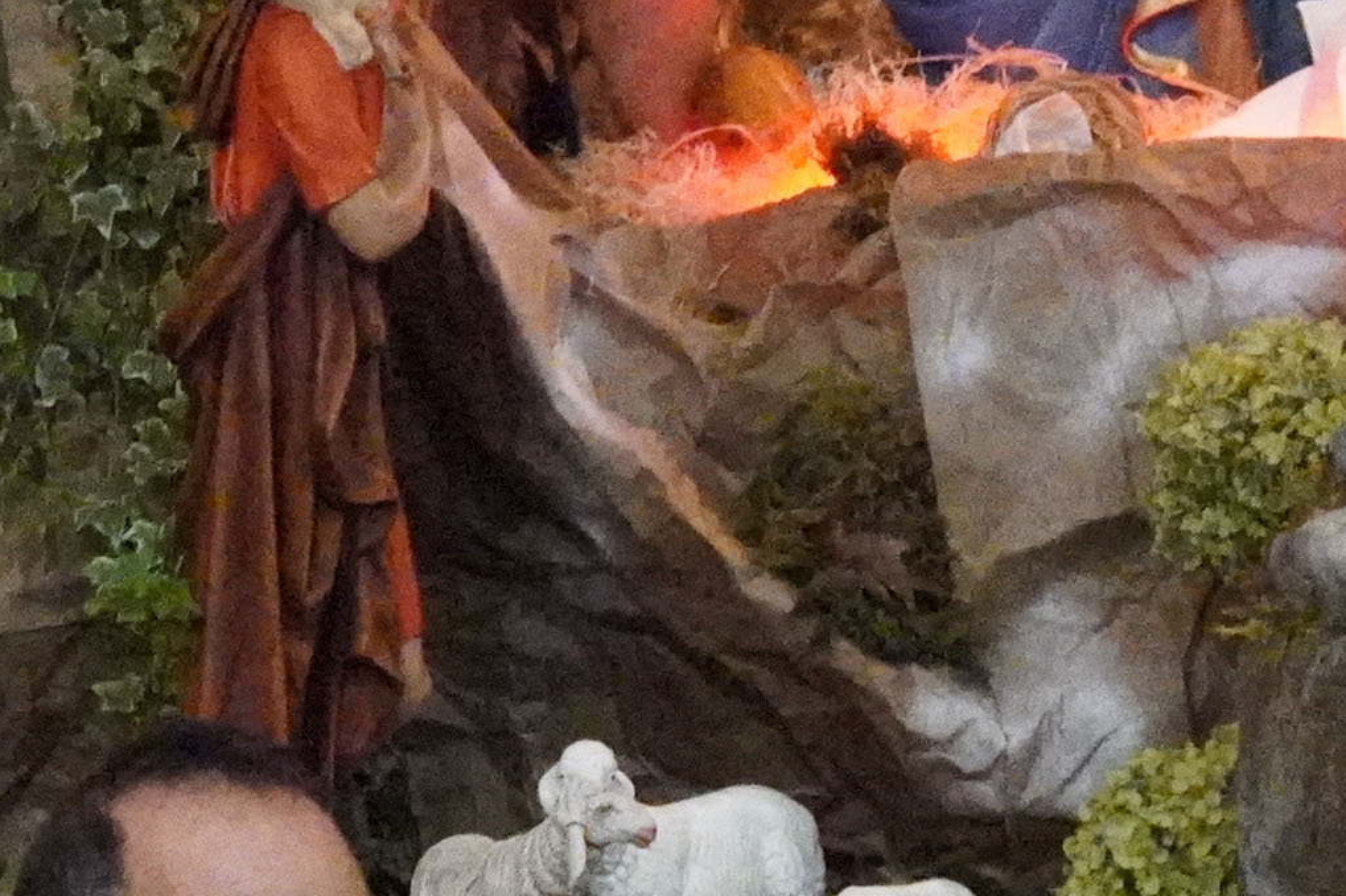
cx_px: 1825
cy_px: 326
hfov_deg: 3.9
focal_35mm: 528
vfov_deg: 2.6
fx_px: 19737
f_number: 5.6
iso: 40000
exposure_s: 1/125
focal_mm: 135
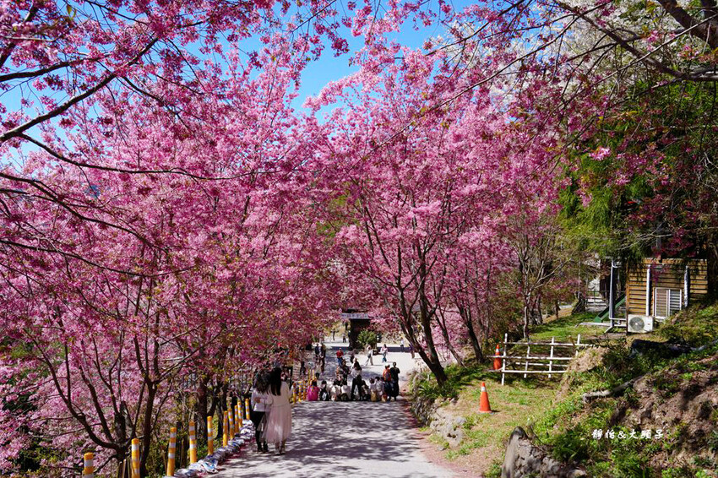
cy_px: 239
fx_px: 518
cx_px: 359
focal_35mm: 26
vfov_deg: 49.5
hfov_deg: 69.4
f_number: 8
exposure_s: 1/640
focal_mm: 26
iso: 320
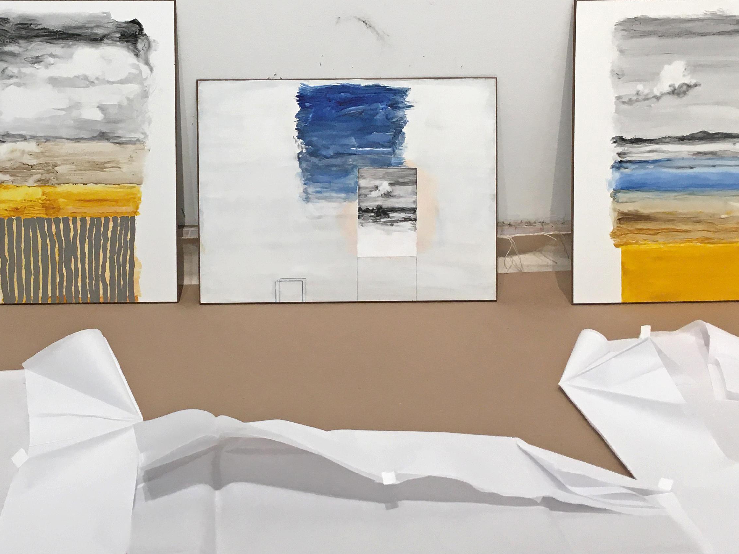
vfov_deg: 28.0
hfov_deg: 36.3
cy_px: 233
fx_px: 1110
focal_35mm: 52
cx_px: 219
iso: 25
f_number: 2.2
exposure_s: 1/30
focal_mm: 4.15
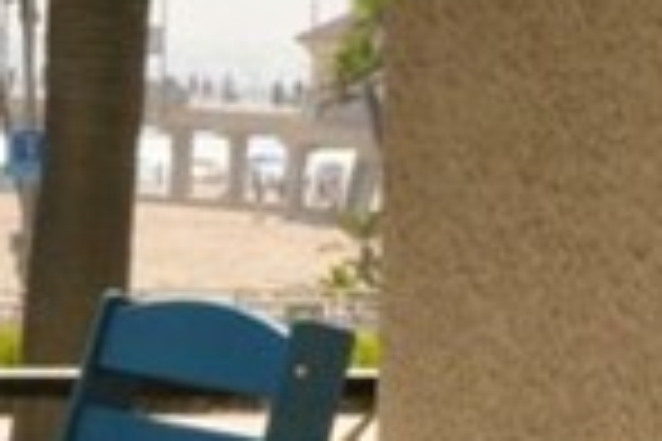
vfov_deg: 5.5
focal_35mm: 251
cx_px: -671
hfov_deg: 7.8
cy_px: 130
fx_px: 4615
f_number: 13
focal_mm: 24
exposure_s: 1/125
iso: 100
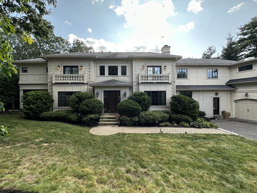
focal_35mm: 14
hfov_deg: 102.1
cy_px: 96
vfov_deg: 85.7
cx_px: 128
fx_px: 104
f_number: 2.2
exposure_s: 1/506
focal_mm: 2.22
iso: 40
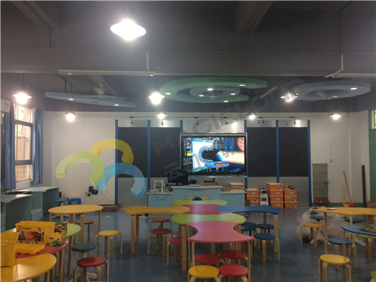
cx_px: 188
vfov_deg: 48.2
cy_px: 141
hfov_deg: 61.7
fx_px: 315
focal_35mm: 29
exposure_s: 1/33
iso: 40
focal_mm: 4.15
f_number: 2.2
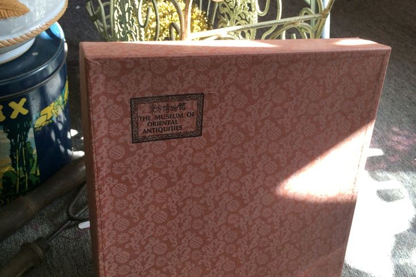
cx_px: 202
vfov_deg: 35.1
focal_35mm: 38
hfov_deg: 50.7
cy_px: 145
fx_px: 439
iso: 64
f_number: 2.2
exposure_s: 1/120
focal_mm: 4.12
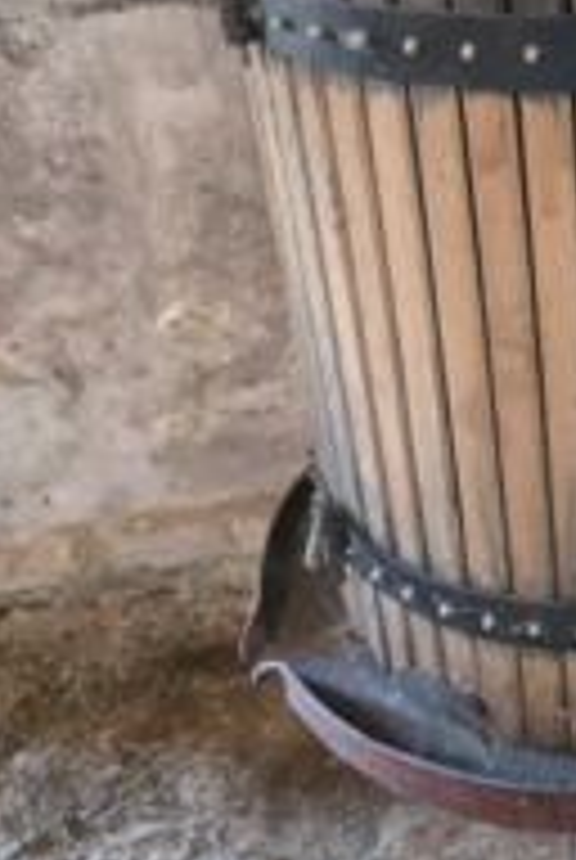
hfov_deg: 25.0
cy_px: 302
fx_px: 1196
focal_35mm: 50
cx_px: 652
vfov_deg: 39.2
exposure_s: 1/50.3
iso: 1600
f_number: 1.7
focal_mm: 6.3
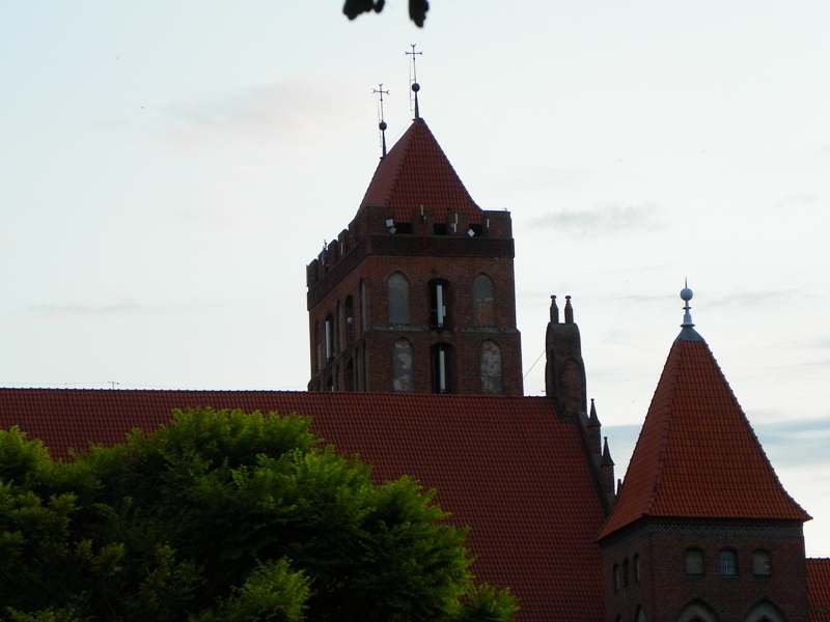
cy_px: 311
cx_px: 415
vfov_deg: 9.7
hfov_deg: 12.9
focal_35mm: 153
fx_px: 3669
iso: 80
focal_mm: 27.2
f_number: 4.5
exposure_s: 1/50
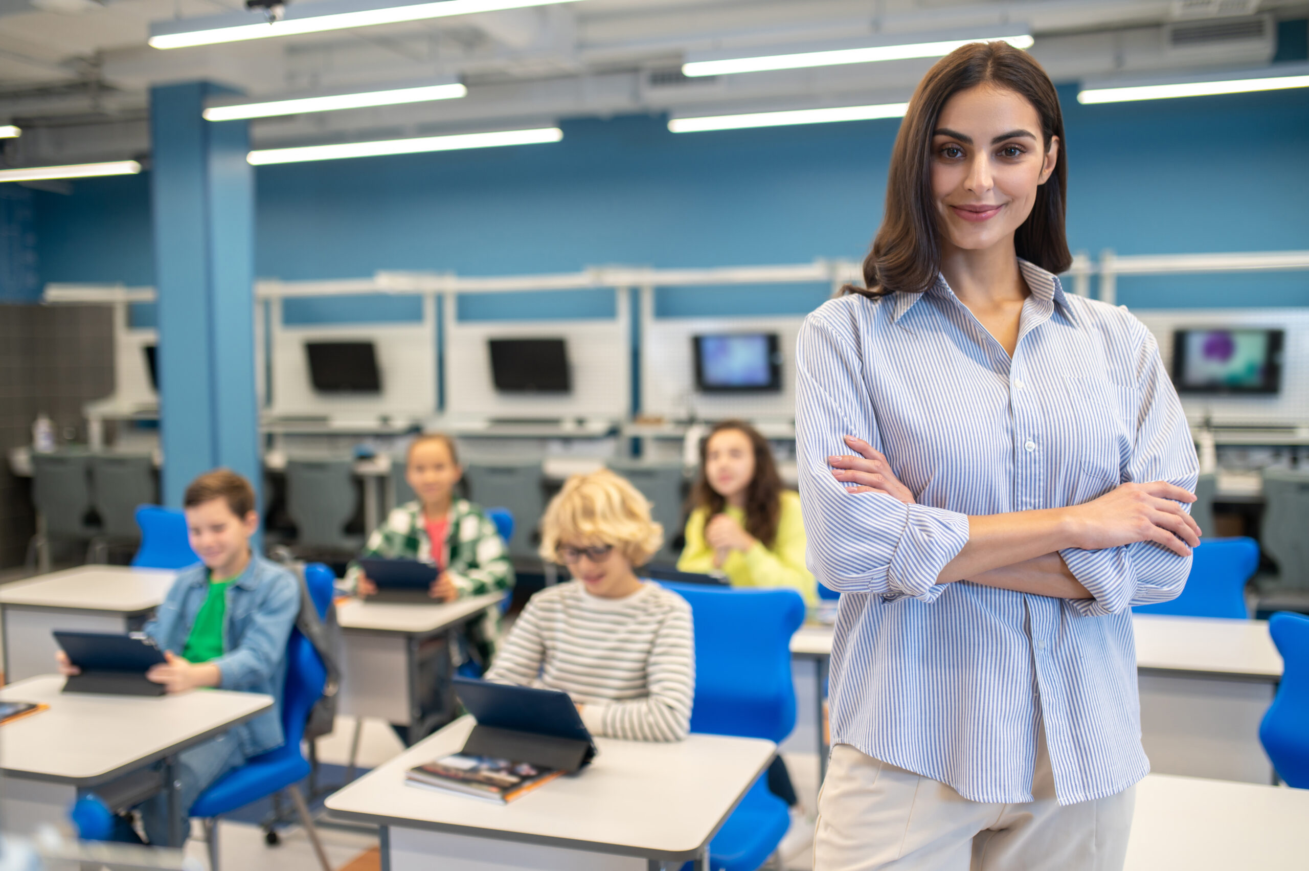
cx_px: 654
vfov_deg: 37.8
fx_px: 1272
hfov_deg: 54.5
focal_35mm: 35
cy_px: 436
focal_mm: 35
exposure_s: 1/200
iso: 250
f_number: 2.2
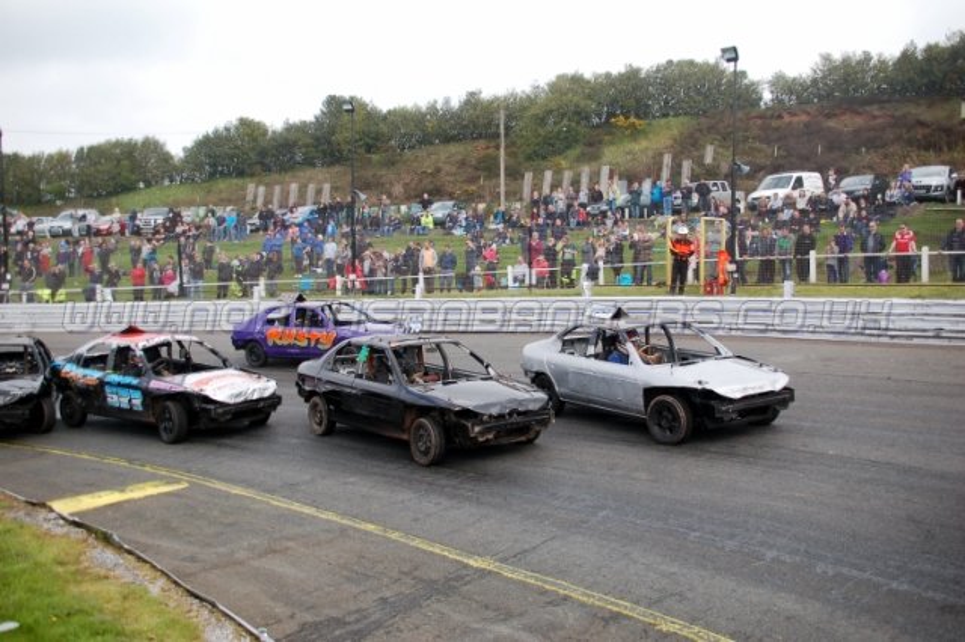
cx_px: 482
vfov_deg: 34.2
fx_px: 1045
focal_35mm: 39
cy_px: 321
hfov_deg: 49.6
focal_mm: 26
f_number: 4.2
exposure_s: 1/1000
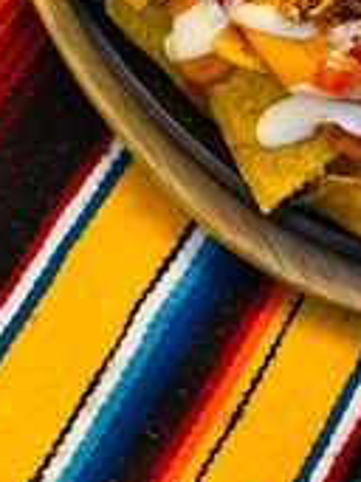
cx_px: 372
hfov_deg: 21.6
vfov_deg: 28.0
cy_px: -1
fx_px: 905
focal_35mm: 65
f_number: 1.5
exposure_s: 1/33
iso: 500
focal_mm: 5.7
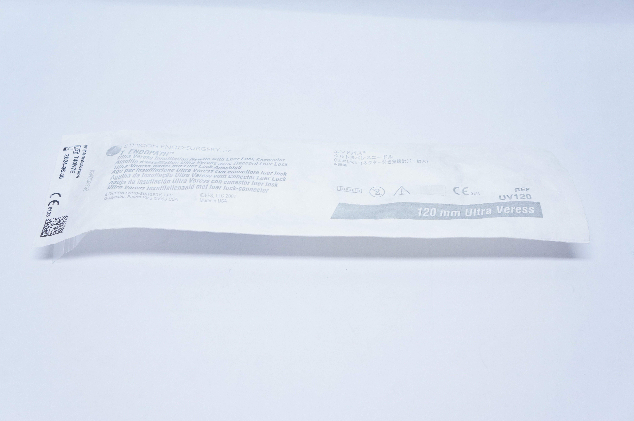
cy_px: 210
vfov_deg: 31.8
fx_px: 739
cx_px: 317
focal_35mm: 42
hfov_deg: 46.4
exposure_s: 1/80
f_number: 5.6
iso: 800
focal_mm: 28
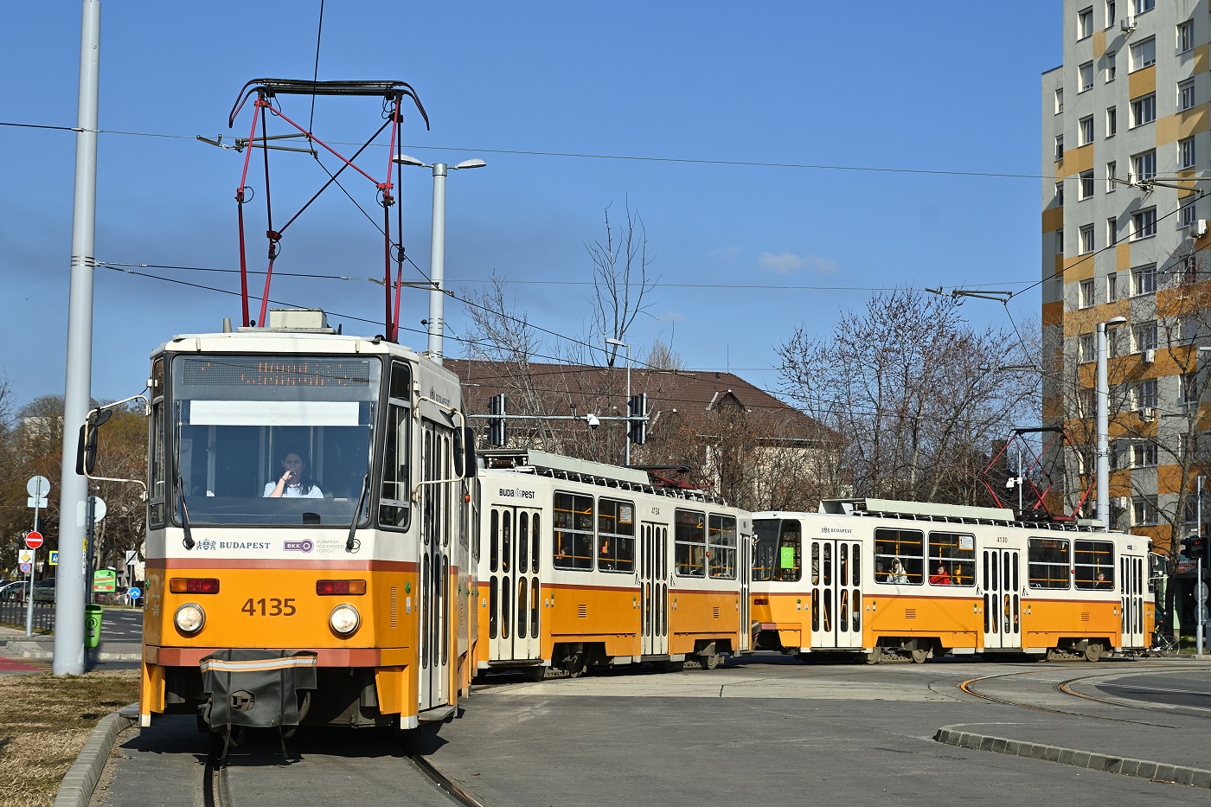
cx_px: 606
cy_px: 404
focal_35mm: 63
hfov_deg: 31.9
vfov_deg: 21.6
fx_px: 2119
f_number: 7.1
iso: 100
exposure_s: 1/800
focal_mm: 42
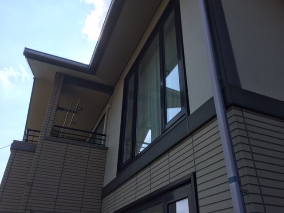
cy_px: 106
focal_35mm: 29
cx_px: 142
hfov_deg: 61.7
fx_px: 238
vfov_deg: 48.2
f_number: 2.2
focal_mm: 4.15
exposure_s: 1/1464
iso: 32
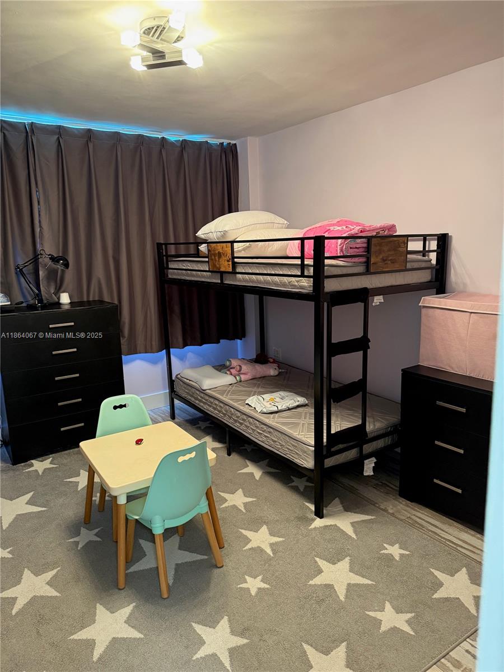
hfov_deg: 56.8
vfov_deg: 71.6
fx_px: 466
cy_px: 336
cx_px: 252
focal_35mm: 24
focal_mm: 6.76
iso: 400
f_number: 1.78
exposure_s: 1/60
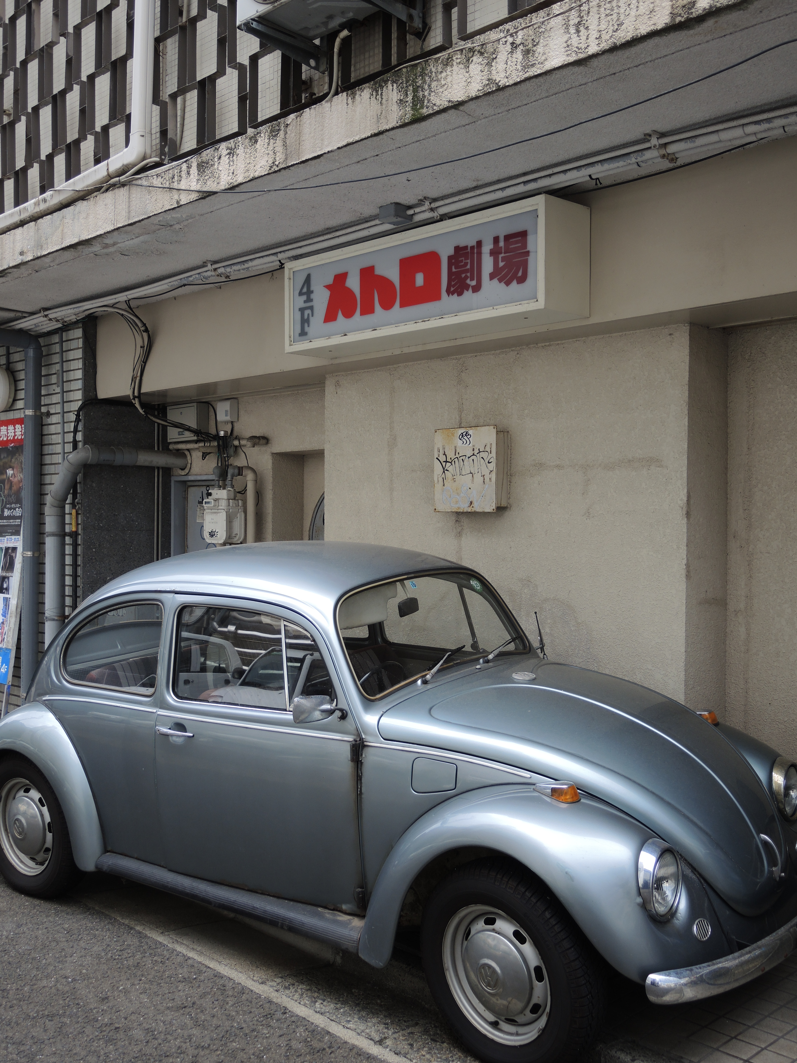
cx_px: 398
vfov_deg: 52.6
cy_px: 532
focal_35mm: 35
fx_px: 1074
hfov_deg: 40.7
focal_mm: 7.6
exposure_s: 1/400
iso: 80
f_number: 2.2
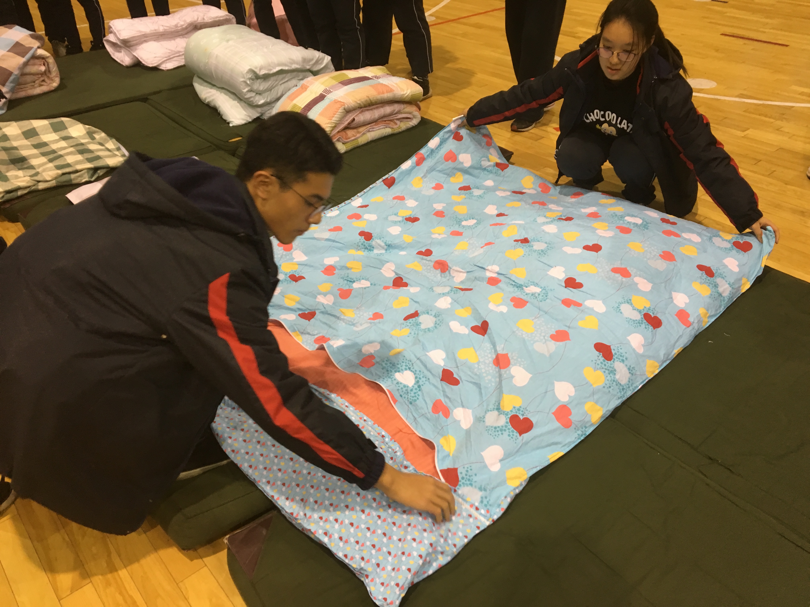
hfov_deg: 61.7
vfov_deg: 48.2
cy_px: 304
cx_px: 405
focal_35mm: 29
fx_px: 679
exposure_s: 1/33
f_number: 2.2
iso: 125
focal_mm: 4.15
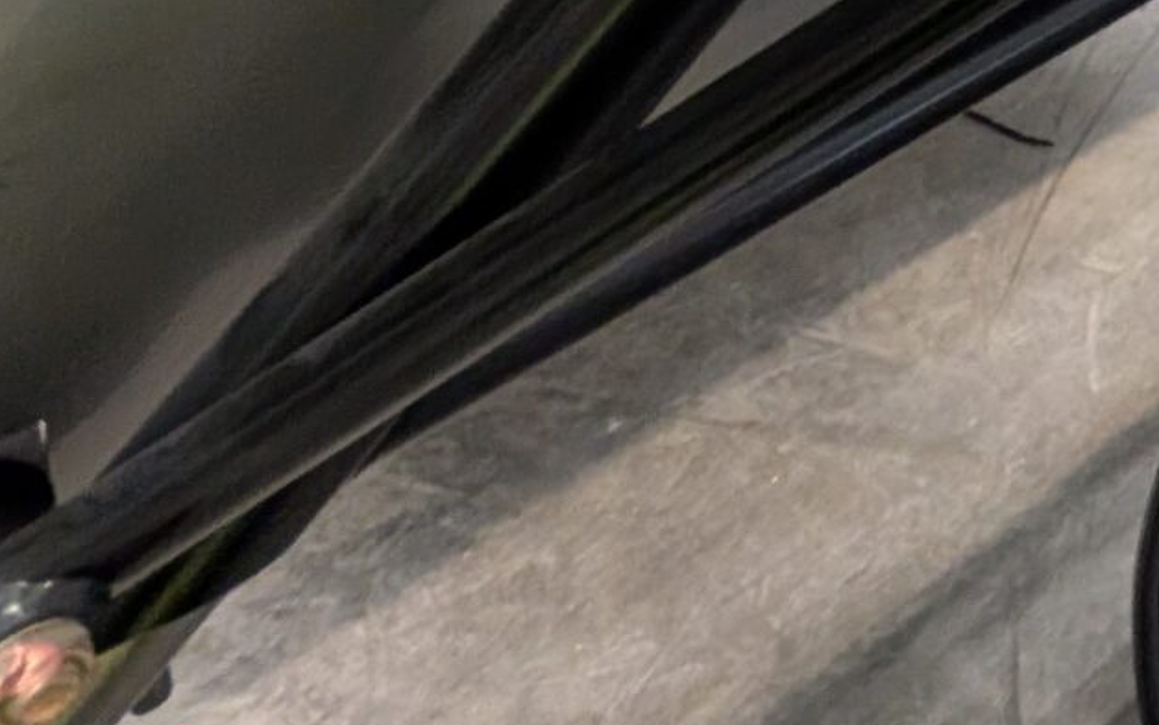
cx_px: 2253
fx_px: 1643
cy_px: -956
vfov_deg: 15.5
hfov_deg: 20.2
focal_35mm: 52
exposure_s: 1/30
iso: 238
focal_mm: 2.02
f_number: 1.7
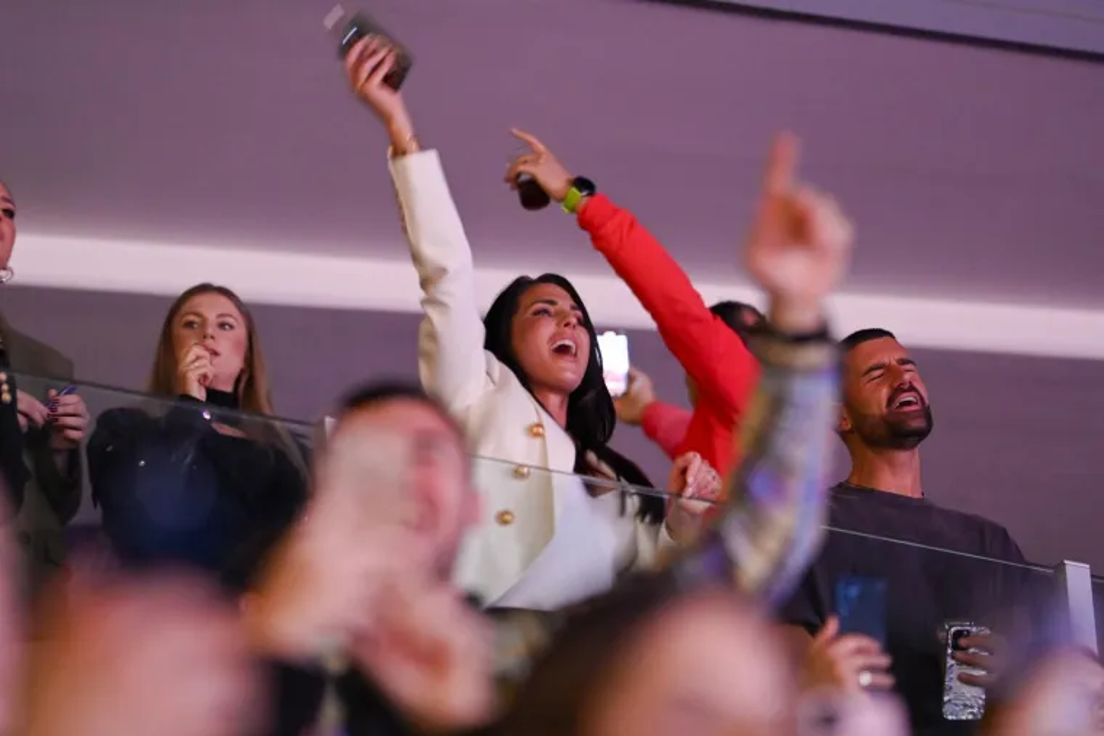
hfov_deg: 15.2
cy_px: 368
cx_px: 552
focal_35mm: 135
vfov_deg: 10.2
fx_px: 4141
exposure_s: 1/60
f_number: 2
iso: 4000
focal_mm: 135
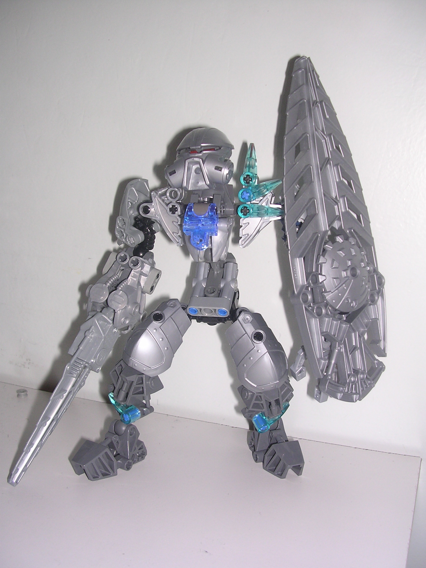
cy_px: 284
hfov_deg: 37.7
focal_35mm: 38
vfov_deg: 49.0
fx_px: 624
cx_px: 213
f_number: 2.8
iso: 100
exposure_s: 1/60.1
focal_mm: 5.8
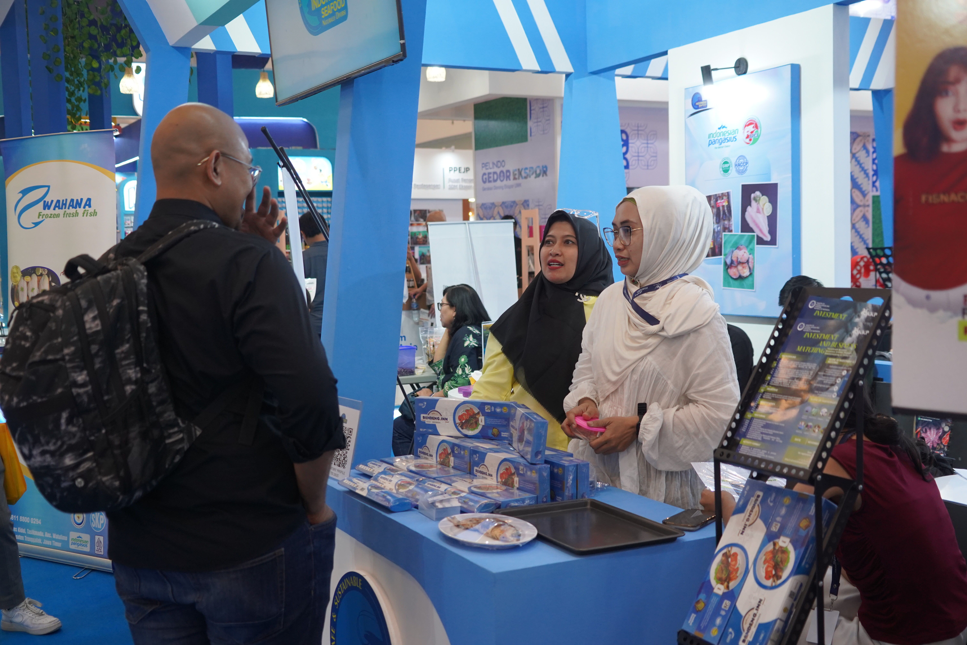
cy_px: 322
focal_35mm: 38
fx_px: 1021
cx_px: 484
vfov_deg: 35.1
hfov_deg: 50.7
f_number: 4
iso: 1600
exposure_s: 1/160
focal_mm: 38
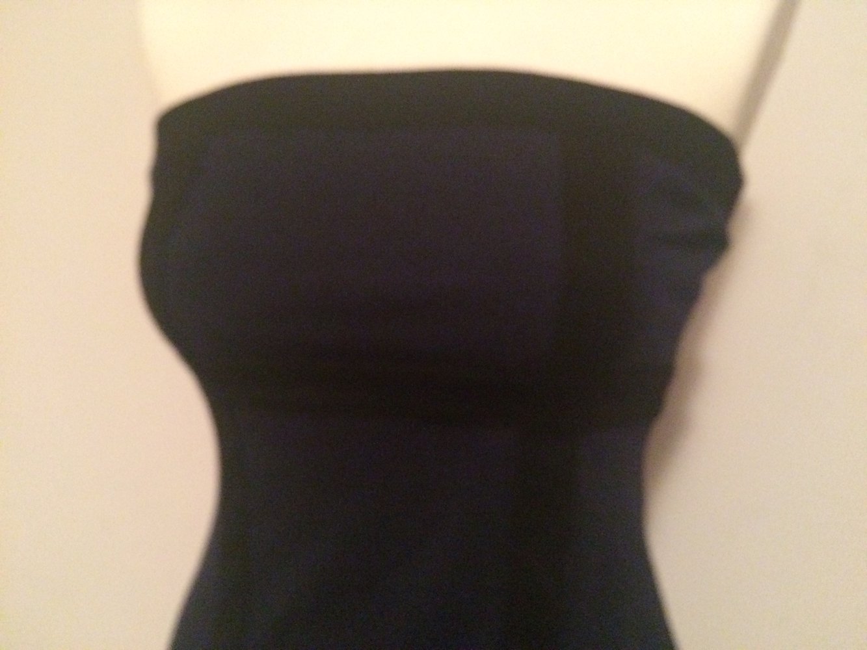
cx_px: 434
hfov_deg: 61.7
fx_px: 726
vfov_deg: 48.2
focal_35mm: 29
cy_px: 325
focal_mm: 4.15
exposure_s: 1/17
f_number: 2.2
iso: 800
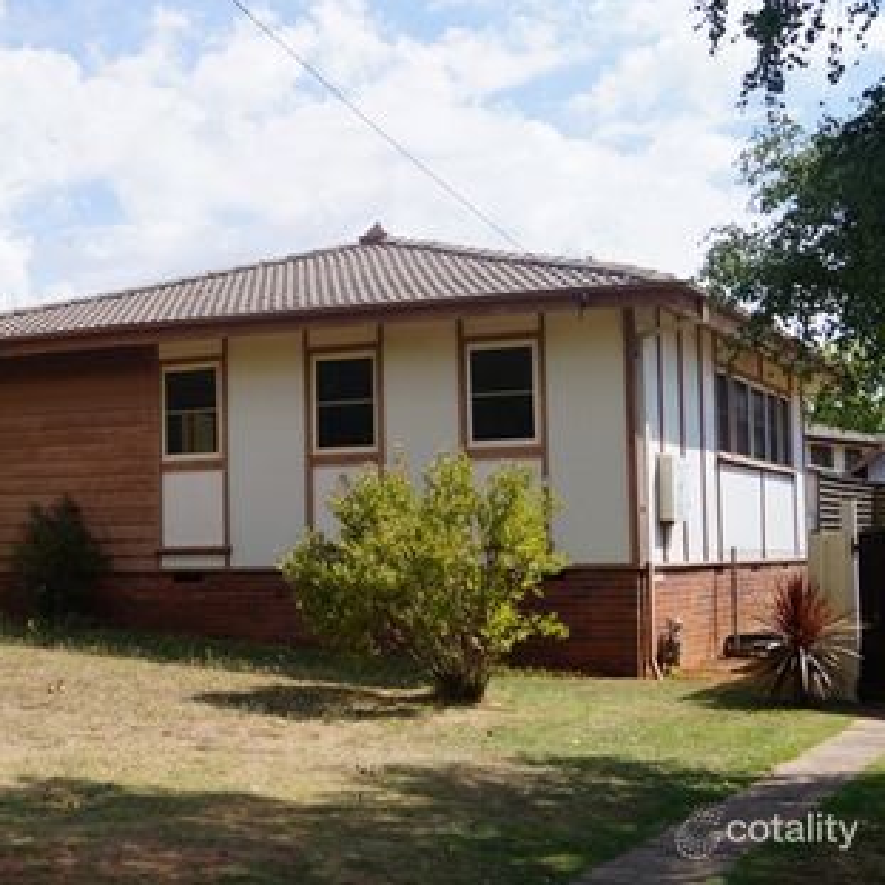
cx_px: 236
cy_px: 442
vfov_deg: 31.6
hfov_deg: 31.2
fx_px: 1562
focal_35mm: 54
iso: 400
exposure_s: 1/1250
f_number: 9
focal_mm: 28
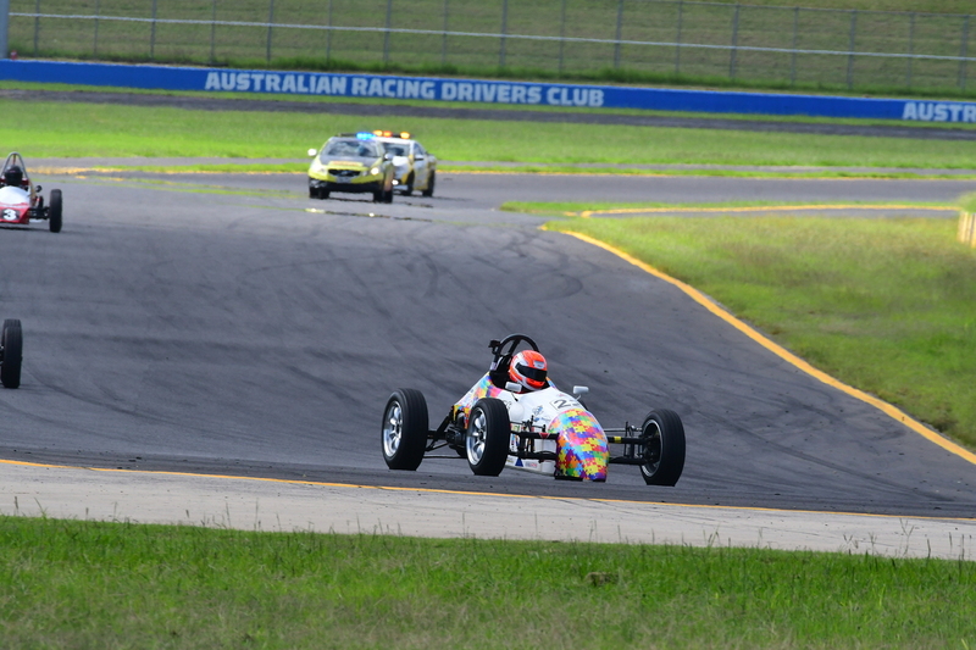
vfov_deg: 2.3
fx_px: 15856
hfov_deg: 3.5
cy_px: 325
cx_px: 488
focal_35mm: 585
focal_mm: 390
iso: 640
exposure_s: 1/640
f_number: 11
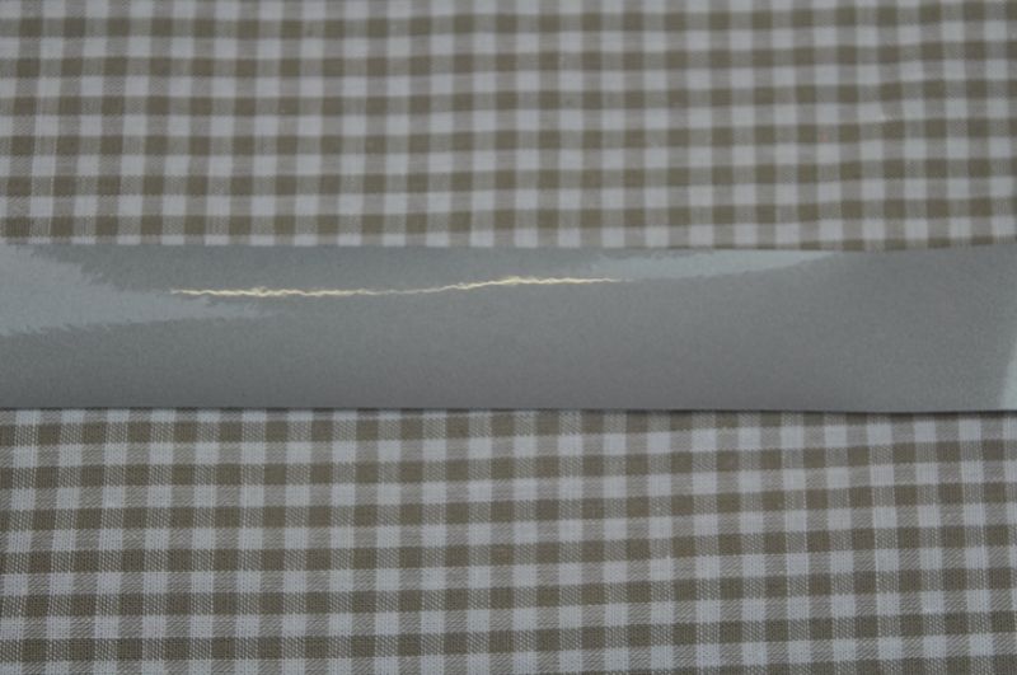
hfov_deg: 27.0
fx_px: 2116
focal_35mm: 75
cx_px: 508
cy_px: 338
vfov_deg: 18.1
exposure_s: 1/125
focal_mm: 50
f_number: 5.6
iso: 250
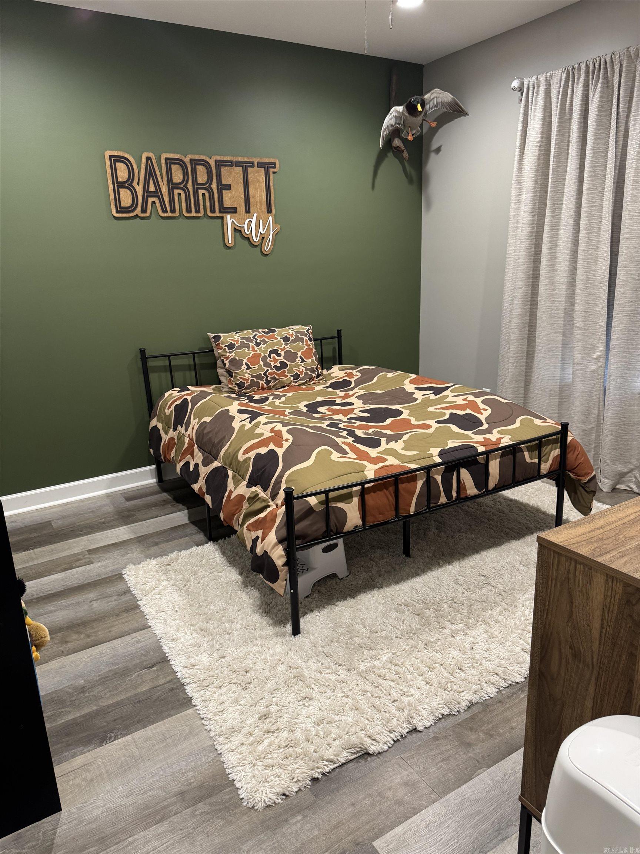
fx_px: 592
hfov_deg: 56.8
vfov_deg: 71.6
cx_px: 320
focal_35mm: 24
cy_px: 427
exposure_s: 1/60
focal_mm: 6.76
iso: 320
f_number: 1.78
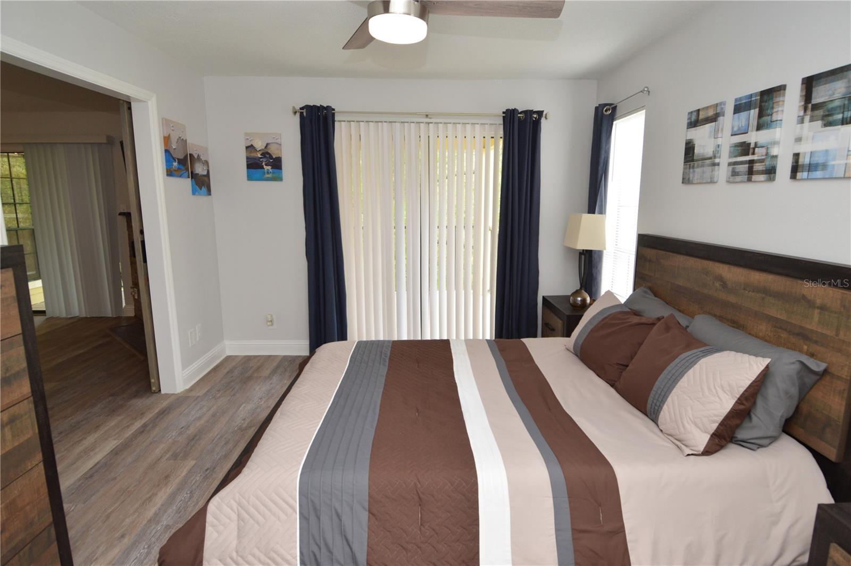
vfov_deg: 67.3
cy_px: 283
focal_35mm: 18
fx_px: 425
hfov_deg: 90.1
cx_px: 426
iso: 400
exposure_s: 1/80
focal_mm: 12
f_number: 4.5
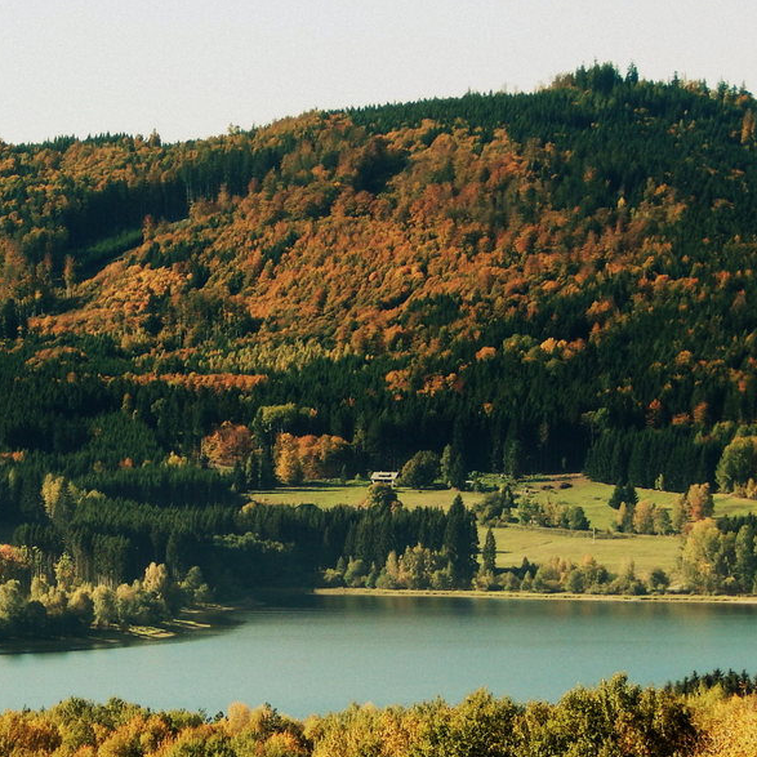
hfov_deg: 7.0
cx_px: 303
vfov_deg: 7.0
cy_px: 491
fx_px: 6185
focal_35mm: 250
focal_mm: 28.7
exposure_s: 1/400
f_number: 5.1
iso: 125
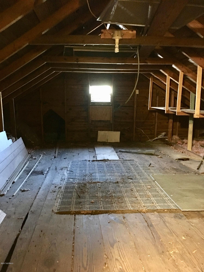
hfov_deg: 48.2
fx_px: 228
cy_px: 136
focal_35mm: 29
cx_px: 102
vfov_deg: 61.7
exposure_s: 1/4
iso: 320
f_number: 2.2
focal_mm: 4.15
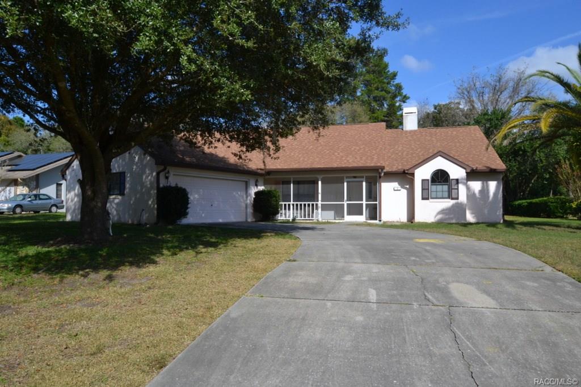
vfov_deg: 53.1
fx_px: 387
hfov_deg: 73.7
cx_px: 290
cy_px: 194
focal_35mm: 24
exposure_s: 1/250
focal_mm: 16
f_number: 8
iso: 100
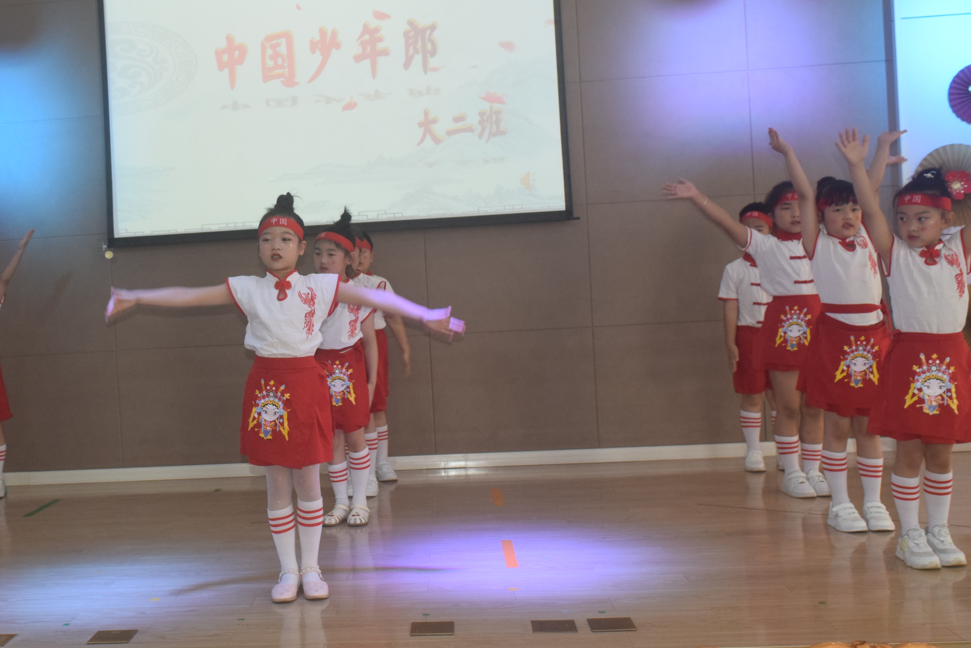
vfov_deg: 31.2
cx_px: 328
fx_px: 1160
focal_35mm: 43
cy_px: 312
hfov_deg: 44.8
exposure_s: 1/125
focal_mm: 18
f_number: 5.6
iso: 800
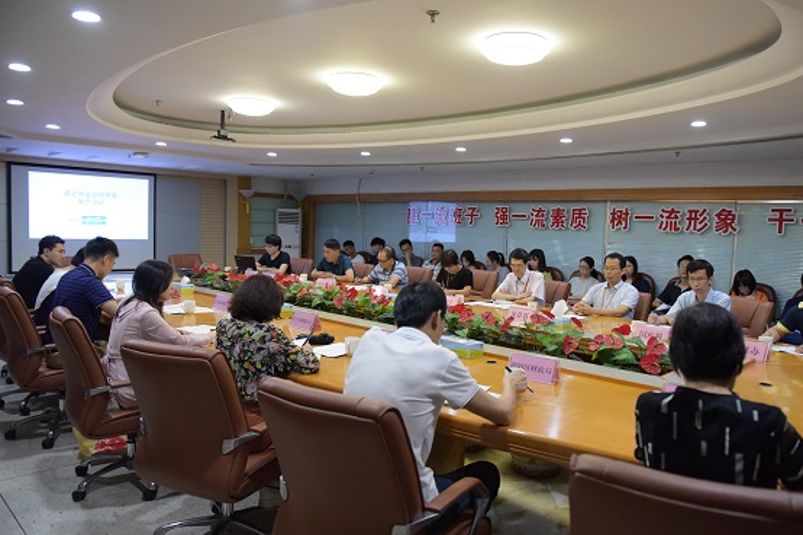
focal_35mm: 26
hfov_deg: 69.3
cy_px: 277
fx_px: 580
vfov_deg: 49.5
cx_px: 429
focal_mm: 24
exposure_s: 1/400
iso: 4000
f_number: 2.8
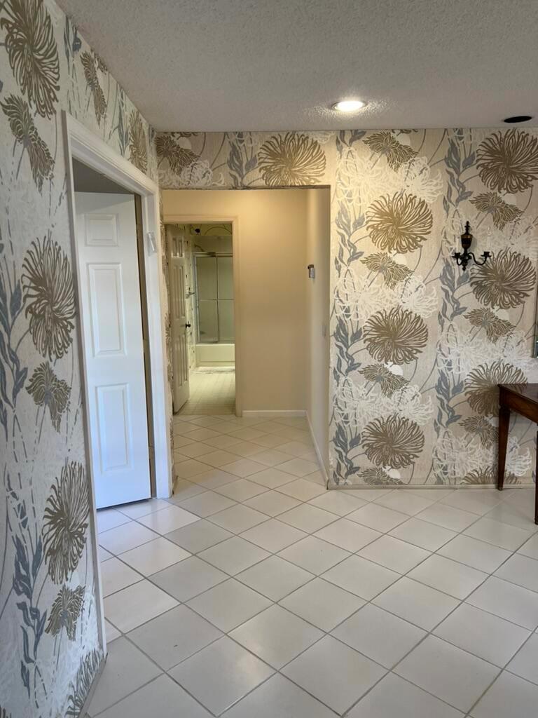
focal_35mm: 26
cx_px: 269
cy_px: 359
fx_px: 539
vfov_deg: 67.3
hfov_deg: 53.1
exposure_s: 1/120
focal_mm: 5.7
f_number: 1.5
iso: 125
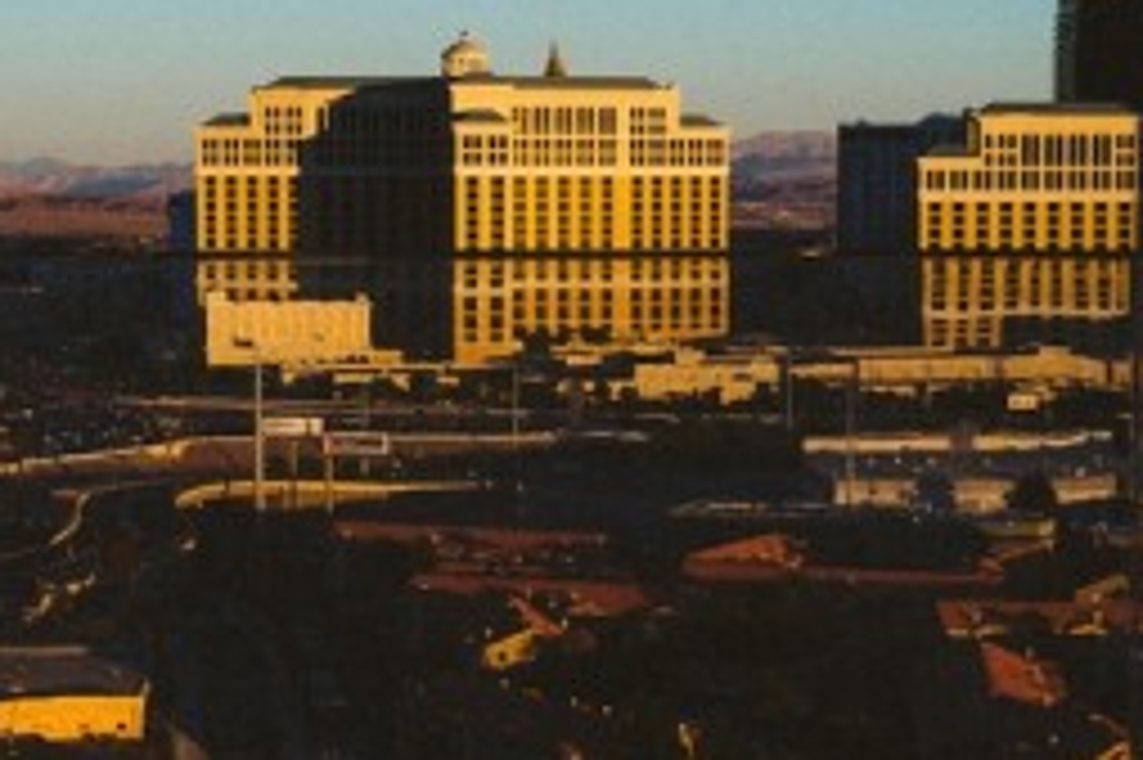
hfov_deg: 17.3
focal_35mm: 118
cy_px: 454
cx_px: 482
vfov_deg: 11.6
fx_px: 3744
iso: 160
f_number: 14
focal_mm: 50
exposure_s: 1/80
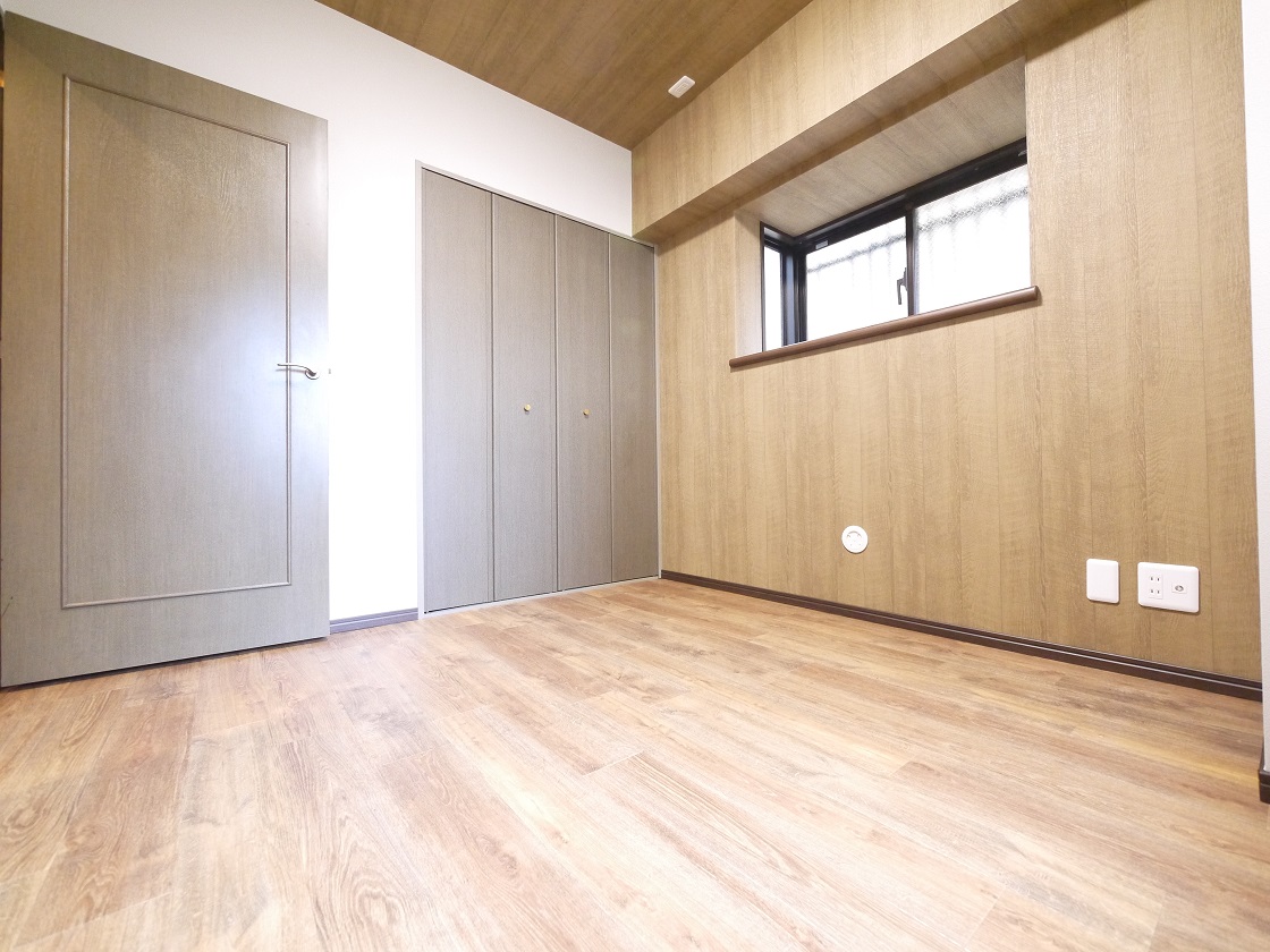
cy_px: 476
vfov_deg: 85.7
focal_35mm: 14
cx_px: 635
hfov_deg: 102.1
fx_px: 514
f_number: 4
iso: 1600
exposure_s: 1/30
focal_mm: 7
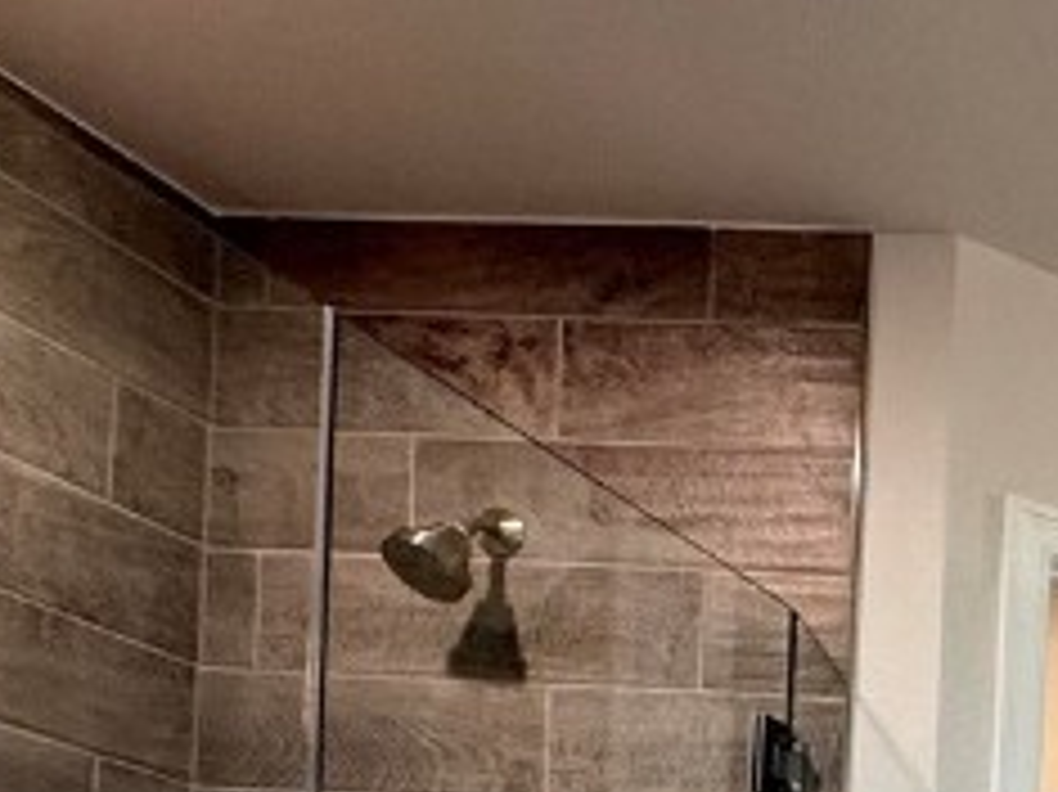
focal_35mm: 61
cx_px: 1810
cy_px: 1364
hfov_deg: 22.2
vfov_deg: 19.1
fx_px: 1863
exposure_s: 1/120
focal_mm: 2.22
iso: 400
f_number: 2.2
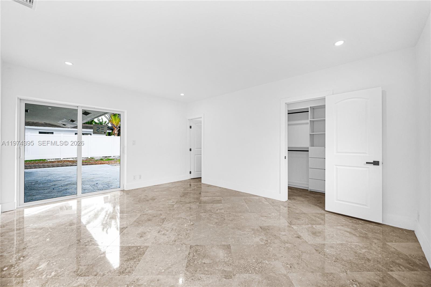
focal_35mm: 14
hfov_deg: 104.2
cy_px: 144
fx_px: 168
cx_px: 216
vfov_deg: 81.2
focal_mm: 14
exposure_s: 1/40
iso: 100
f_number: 4
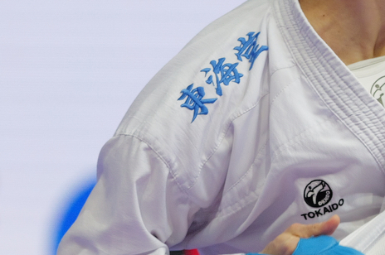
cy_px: 160
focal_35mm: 824
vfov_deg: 1.7
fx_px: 8800
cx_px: 188
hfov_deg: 2.5
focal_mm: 153
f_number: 2.8
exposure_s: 1/1000
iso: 1250
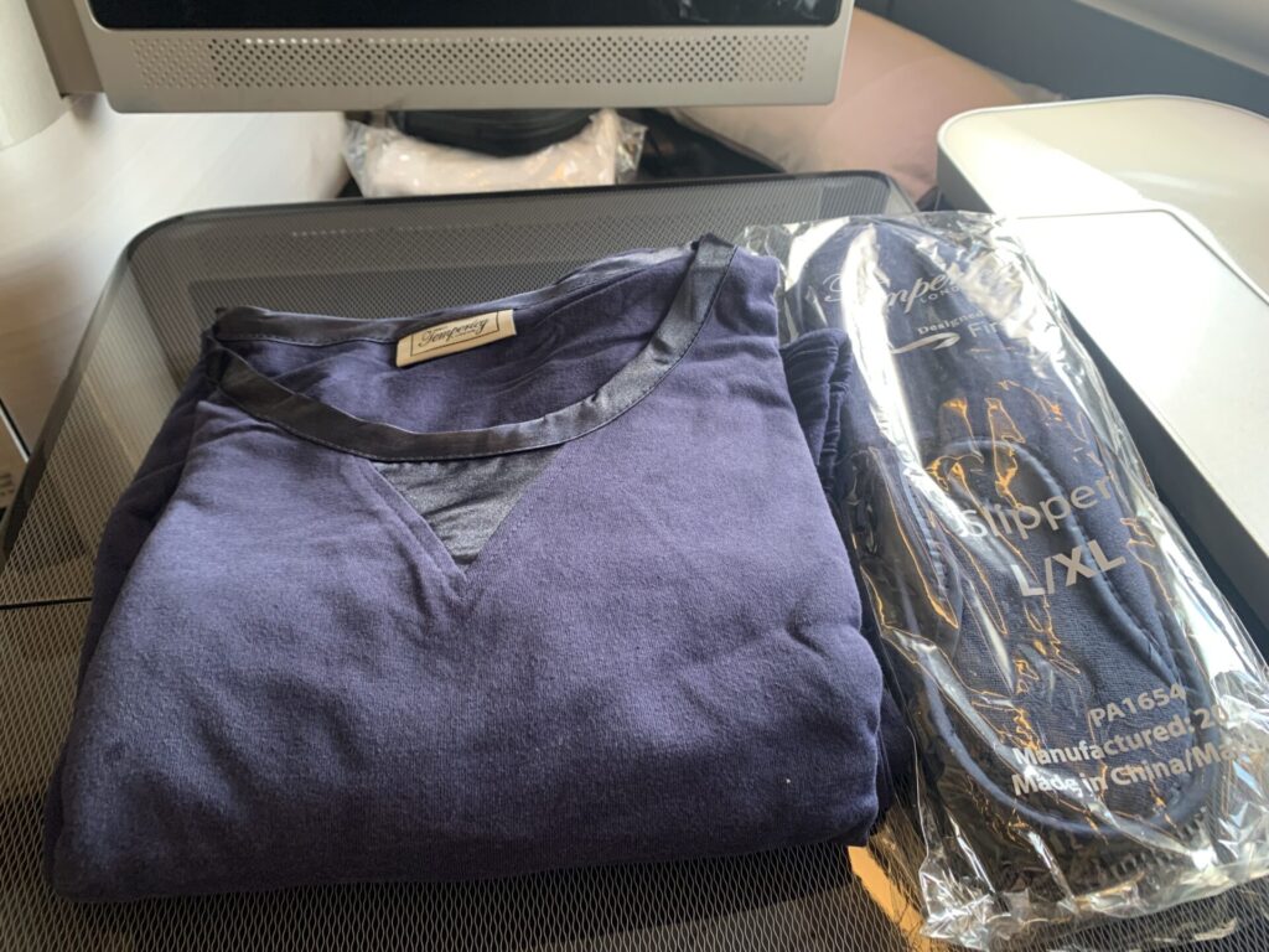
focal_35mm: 26
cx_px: 634
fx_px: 953
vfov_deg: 53.1
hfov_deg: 67.3
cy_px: 476
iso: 200
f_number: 1.8
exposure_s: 1/60
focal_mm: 4.25
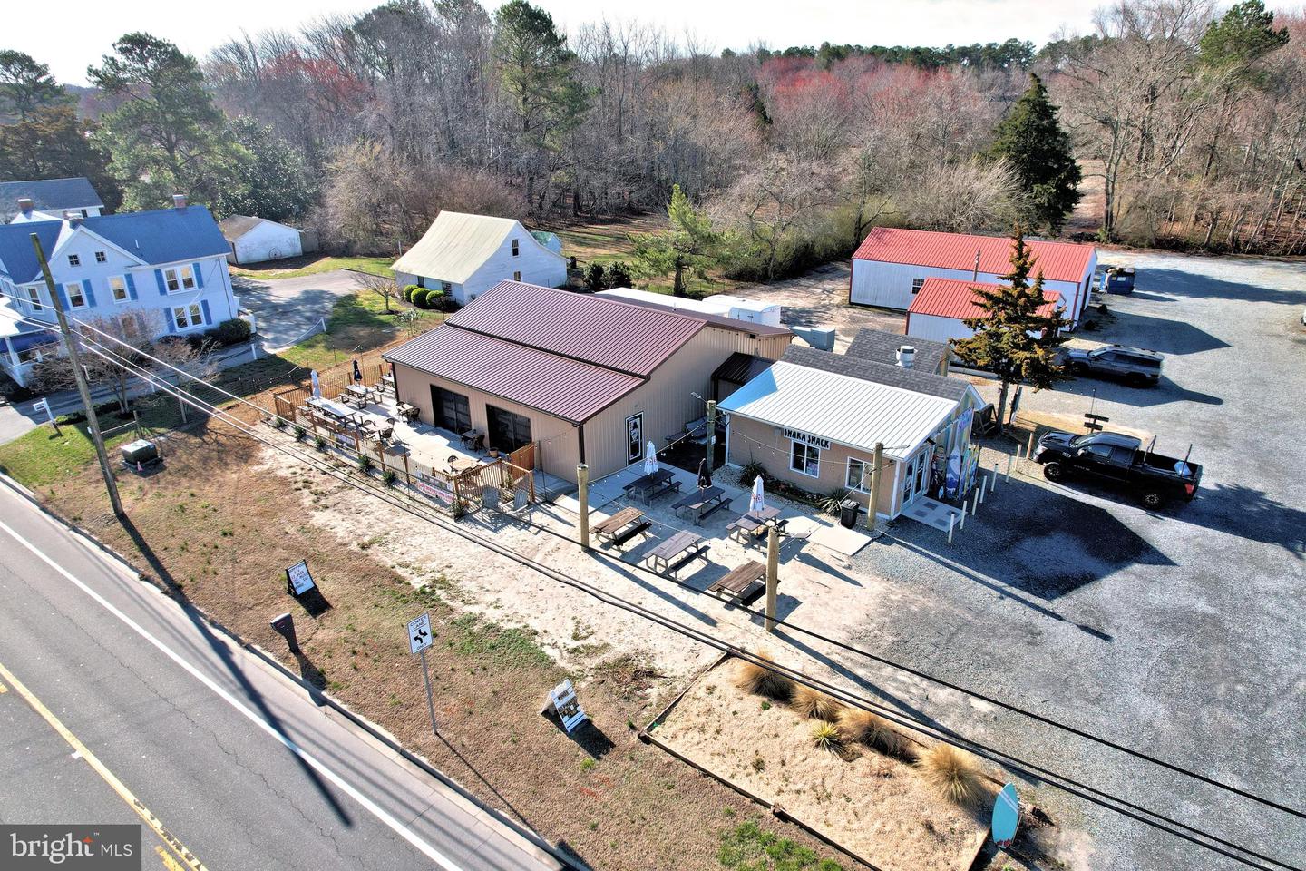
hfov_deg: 78.6
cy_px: 436
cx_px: 653
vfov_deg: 57.2
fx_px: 798
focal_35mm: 22
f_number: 2.8
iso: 200
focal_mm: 8.38
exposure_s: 1/2000
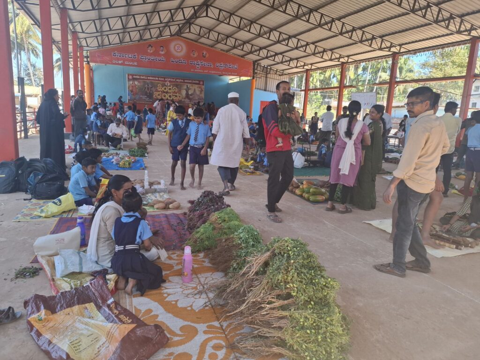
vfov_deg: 58.9
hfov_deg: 73.9
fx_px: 319
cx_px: 240
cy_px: 180
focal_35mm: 23
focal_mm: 5.54
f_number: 1.8
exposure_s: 1/179
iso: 50
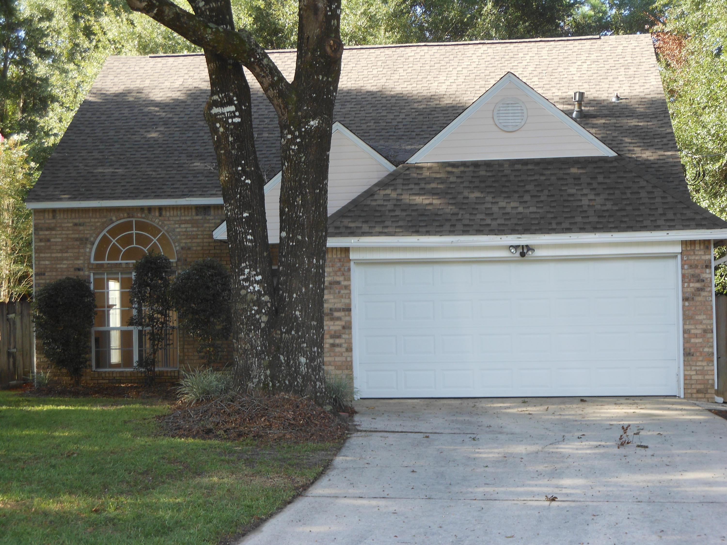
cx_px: 364
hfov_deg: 29.4
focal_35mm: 66
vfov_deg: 22.3
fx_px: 1386
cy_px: 272
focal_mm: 11.7
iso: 80
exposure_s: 1/60
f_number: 4.3
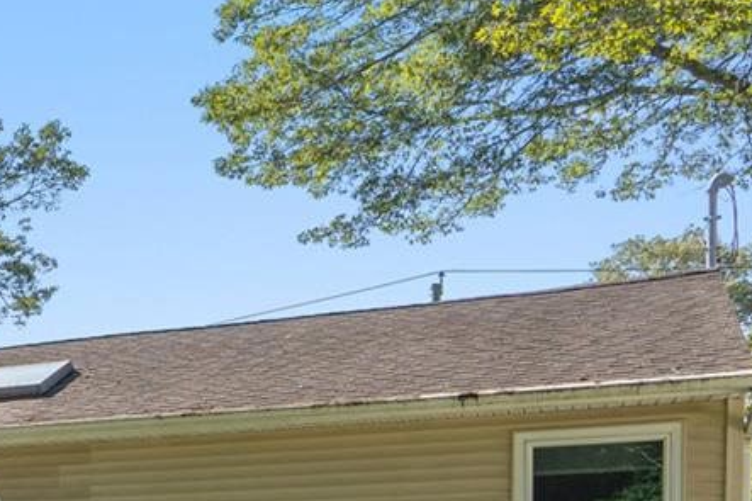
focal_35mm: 74
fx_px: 1545
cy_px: 668
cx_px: -540
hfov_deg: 20.6
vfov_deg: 17.2
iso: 125
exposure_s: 1/200
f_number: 5.6
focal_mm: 16
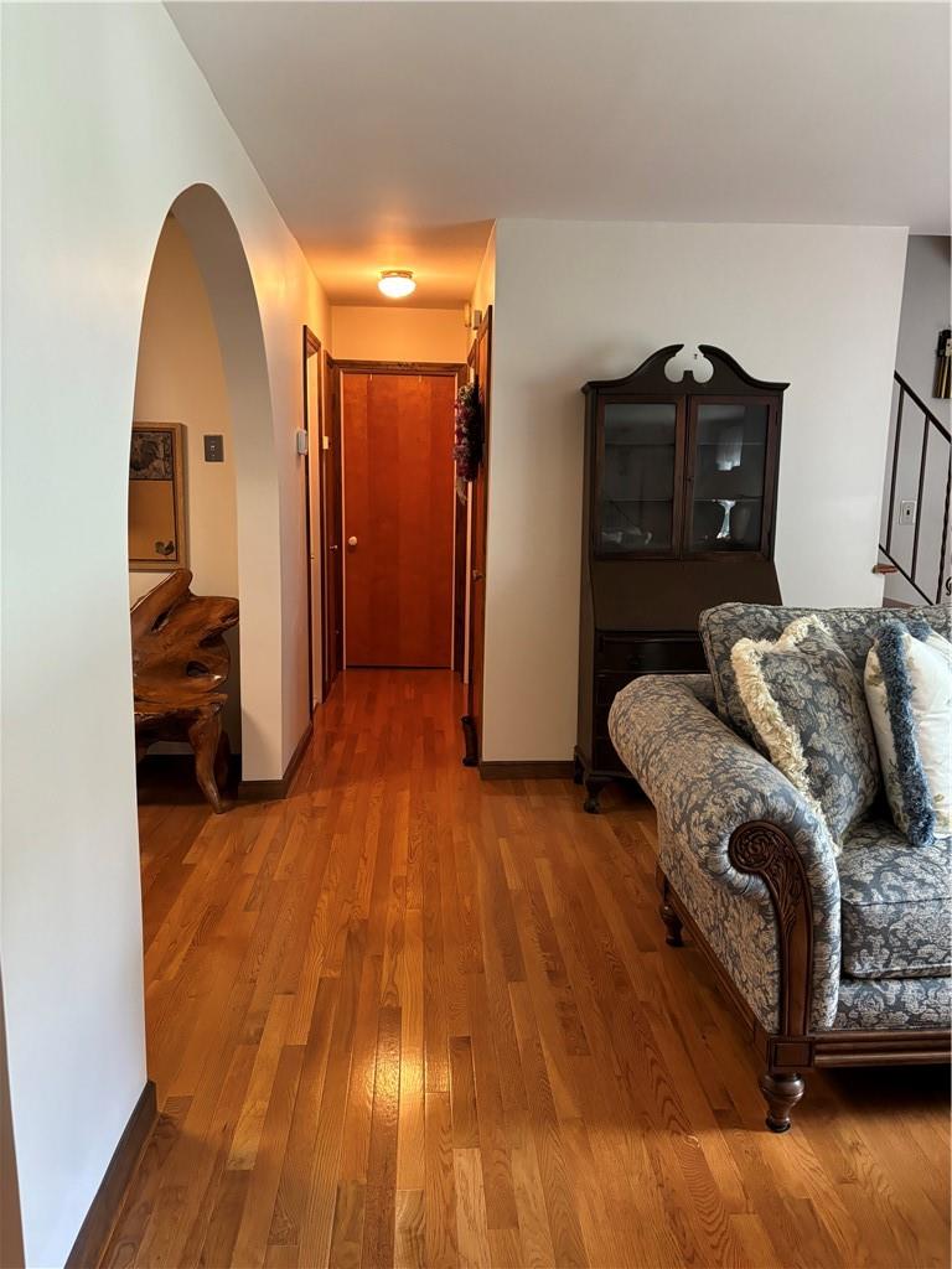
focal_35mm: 26
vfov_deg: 67.3
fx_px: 953
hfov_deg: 53.1
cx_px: 476
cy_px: 634
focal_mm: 5.96
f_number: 1.6
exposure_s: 1/60
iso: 400
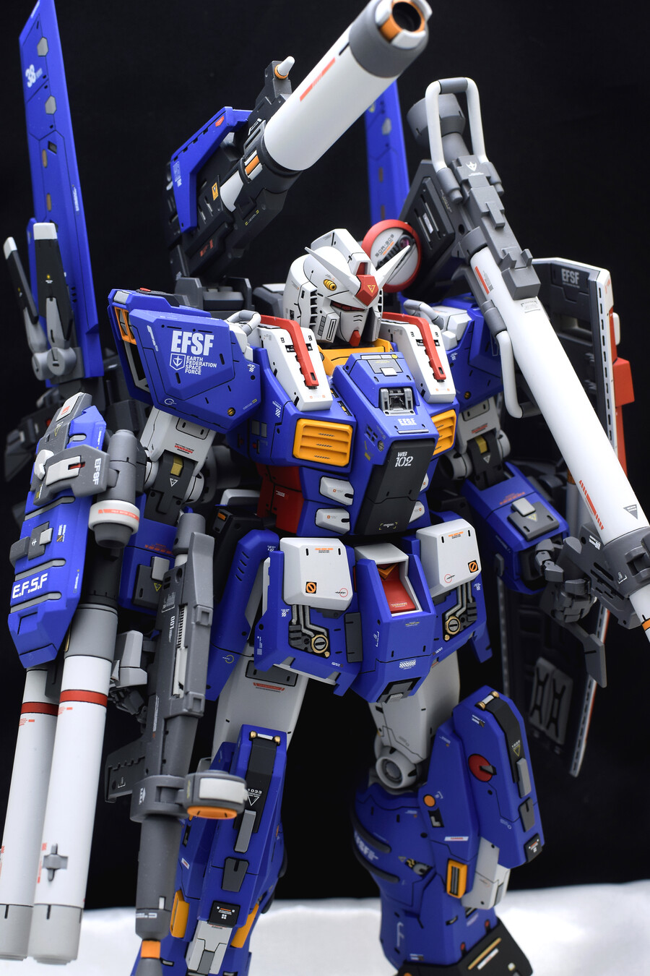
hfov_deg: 25.8
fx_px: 1422
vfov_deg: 37.9
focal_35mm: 52
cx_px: 325
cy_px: 488
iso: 400
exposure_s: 1/100
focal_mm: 35
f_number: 8
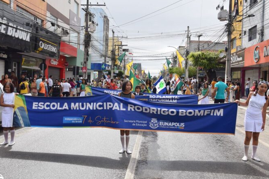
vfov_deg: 35.9
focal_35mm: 37
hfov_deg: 51.9
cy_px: 88
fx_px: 276
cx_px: 130
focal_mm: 22
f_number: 9
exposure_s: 1/320
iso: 200
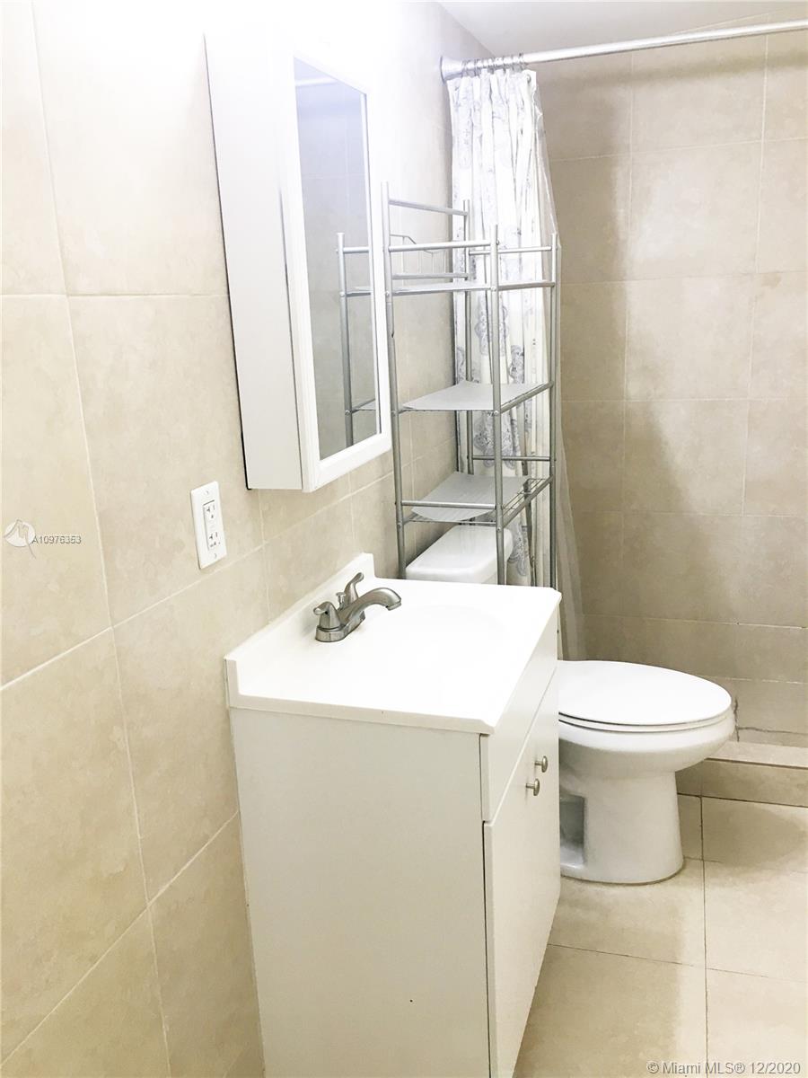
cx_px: 404
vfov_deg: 61.7
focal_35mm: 29
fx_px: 903
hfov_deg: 48.2
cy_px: 539
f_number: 2.2
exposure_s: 1/30
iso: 64
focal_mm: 4.15
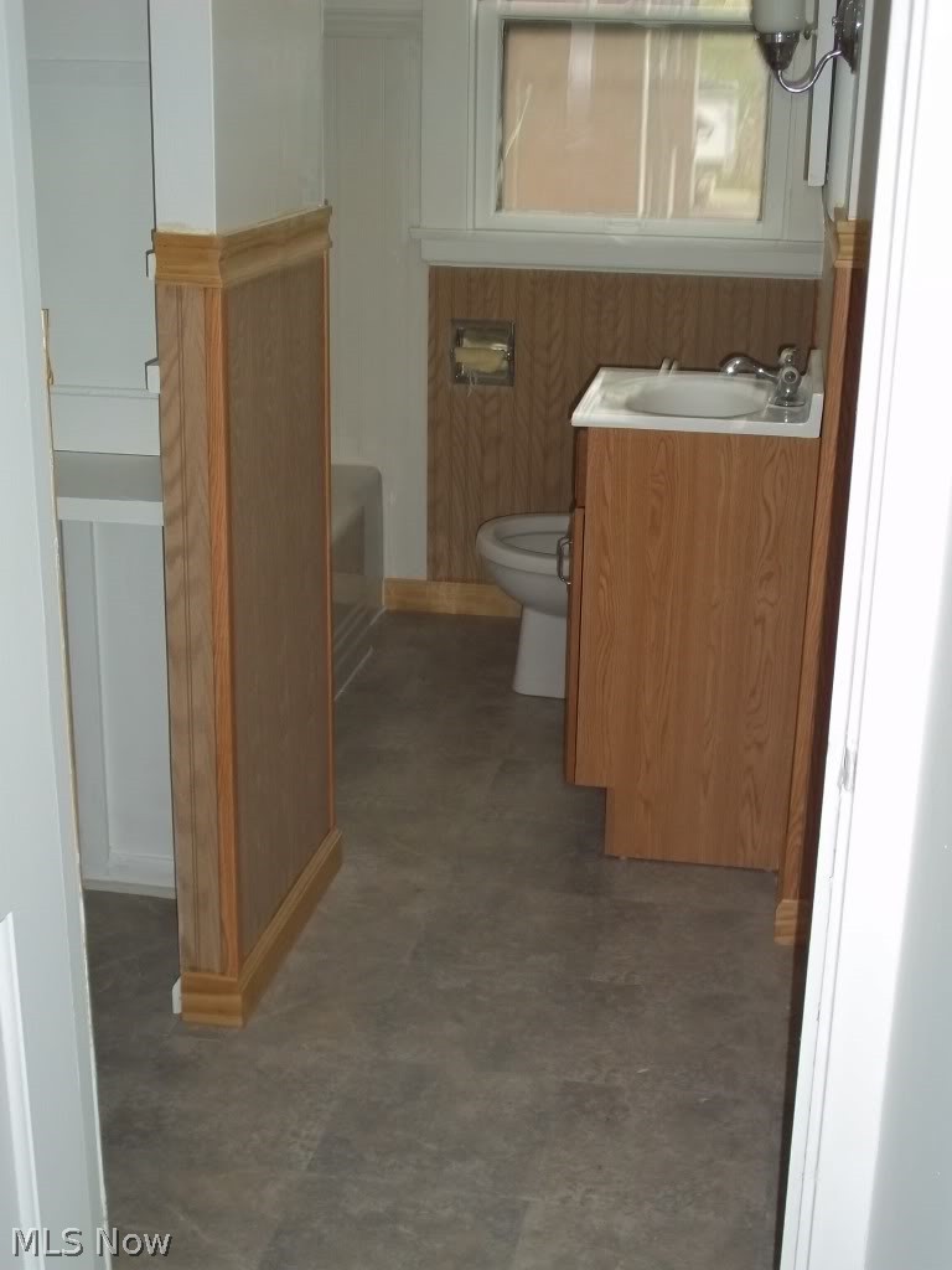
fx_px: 1687
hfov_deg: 31.5
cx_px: 476
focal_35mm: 46
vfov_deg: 41.2
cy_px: 635
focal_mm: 8.2
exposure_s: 1/40
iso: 160
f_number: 3.5
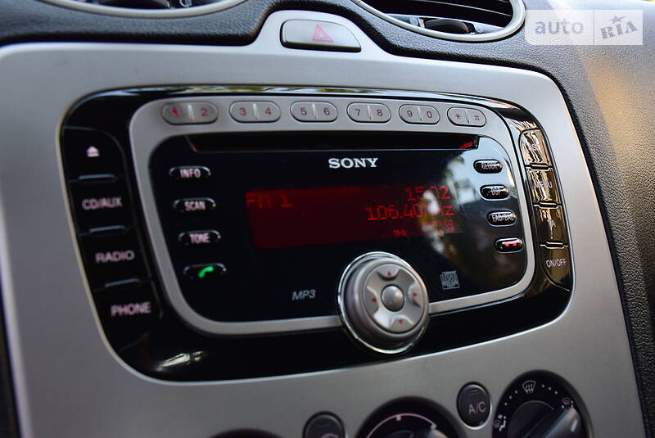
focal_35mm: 40
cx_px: 328
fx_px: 738
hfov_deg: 47.9
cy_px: 219
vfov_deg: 33.1
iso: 400
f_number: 7.1
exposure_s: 1/40
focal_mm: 27
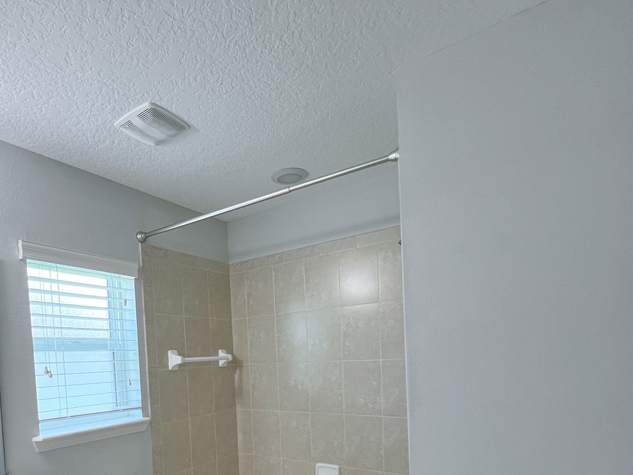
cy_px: 380
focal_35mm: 21
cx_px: 254
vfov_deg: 58.6
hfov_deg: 78.1
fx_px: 384
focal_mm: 1.57
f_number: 1.8
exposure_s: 1/120
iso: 200
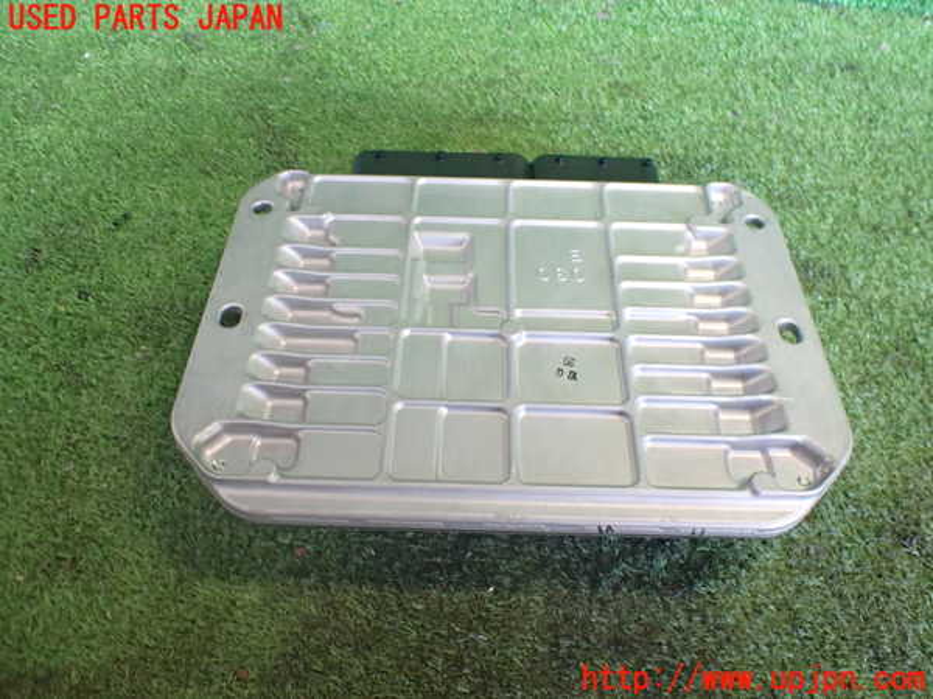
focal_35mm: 30
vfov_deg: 46.8
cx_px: 466
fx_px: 809
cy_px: 350
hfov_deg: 60.0
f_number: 2.3
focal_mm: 5.4
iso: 800
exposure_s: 1/100
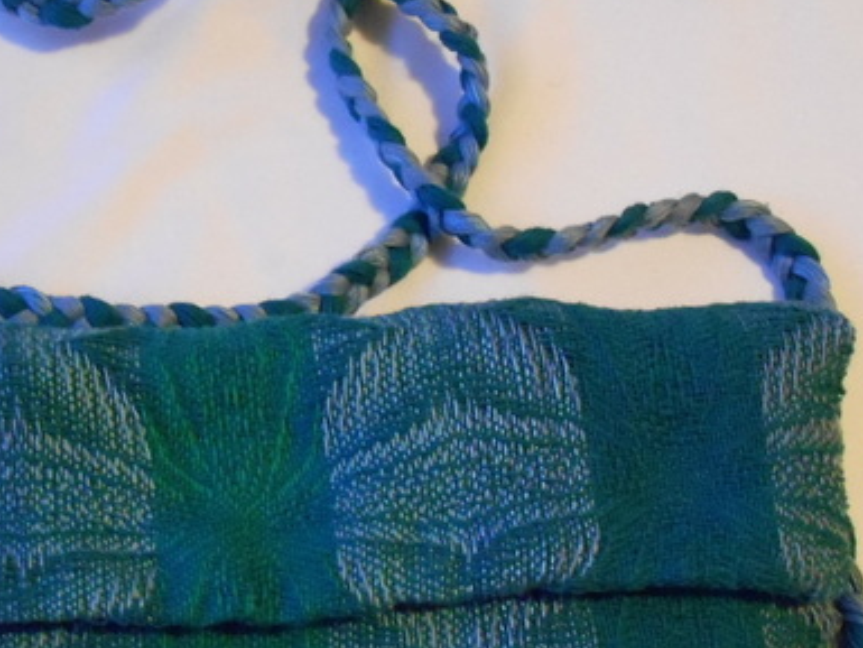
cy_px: 406
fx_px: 1471
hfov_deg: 32.1
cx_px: 214
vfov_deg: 24.8
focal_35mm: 59
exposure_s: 1/8
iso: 800
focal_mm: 5.5
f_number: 3.6
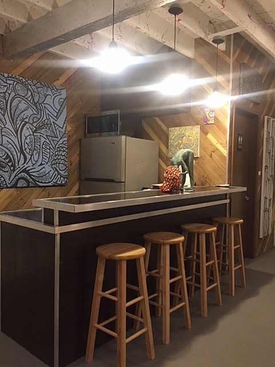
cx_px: 138
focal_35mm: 29
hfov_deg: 48.2
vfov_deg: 61.7
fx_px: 307
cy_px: 184
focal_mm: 4.15
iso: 200
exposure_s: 1/30
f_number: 2.2
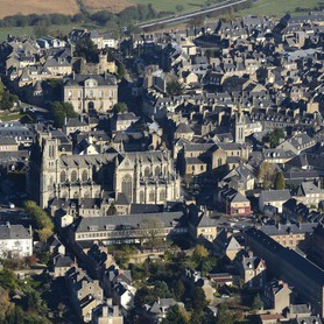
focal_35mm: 257
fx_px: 2721
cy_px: 162
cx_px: 121
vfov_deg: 6.8
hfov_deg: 6.8
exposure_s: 1/1000
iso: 400
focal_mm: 200
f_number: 8
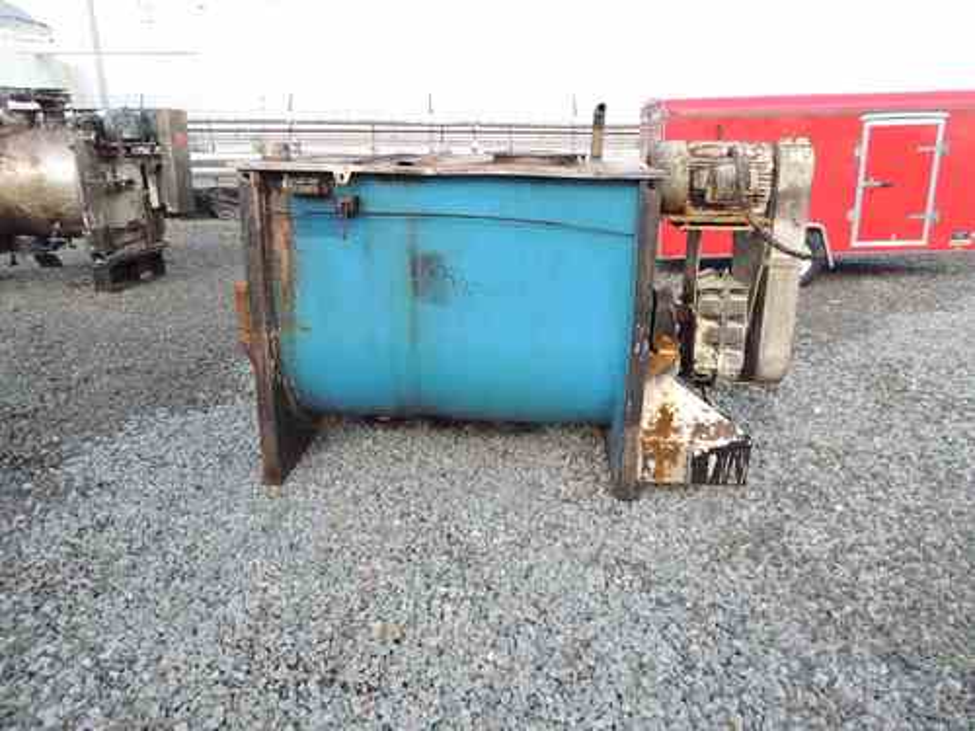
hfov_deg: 71.6
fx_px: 676
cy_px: 366
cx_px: 488
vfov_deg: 56.8
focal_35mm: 24
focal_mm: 4.3
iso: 100
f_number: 3
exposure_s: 1/250
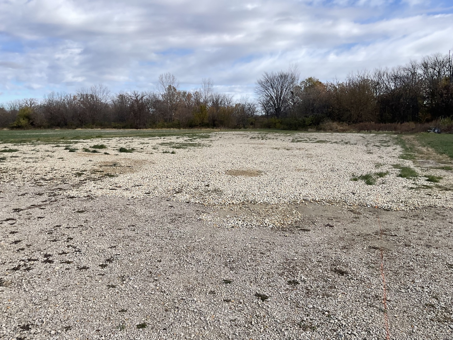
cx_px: 226
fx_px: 380
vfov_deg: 48.2
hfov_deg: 61.7
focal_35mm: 29
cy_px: 170
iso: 16
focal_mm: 3
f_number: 1.8
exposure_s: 1/1984
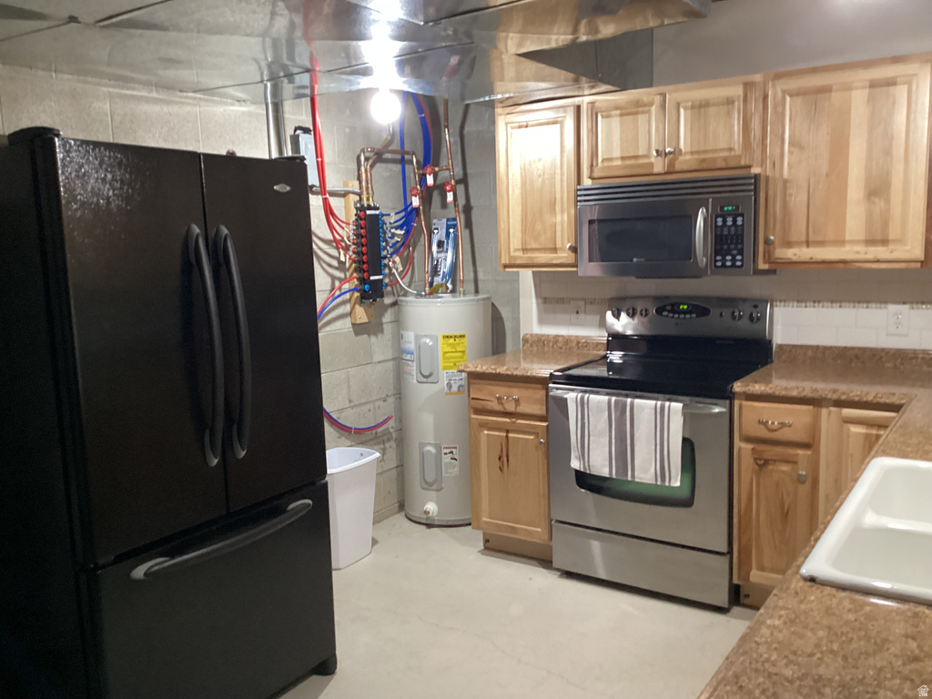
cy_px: 350
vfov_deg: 45.4
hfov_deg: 58.4
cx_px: 466
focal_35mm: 31
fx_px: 835
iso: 320
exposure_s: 1/40
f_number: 2.4
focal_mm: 3.3
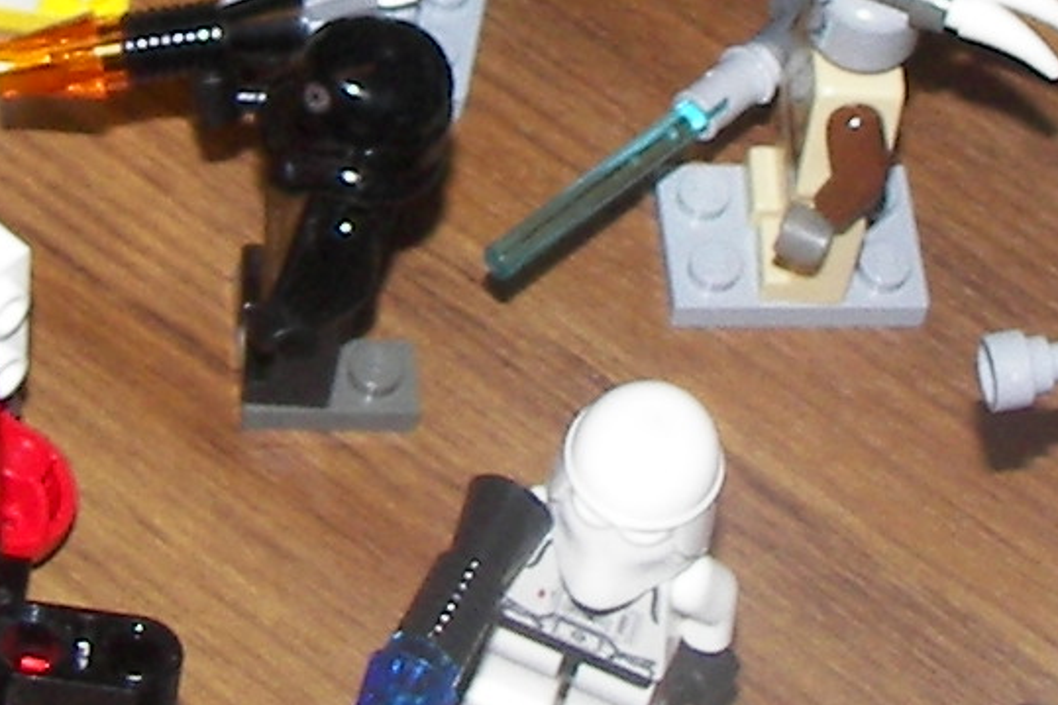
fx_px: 5288
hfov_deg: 11.4
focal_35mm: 180
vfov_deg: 7.6
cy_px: 100
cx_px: 524
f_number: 2.8
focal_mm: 6
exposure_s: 1/30
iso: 100
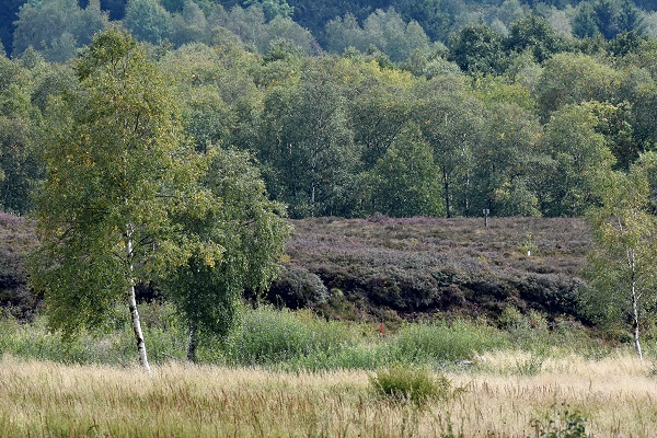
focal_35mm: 495
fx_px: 9033
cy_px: 219
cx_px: 328
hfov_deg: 4.2
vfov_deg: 2.8
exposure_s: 1/250
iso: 400
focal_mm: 330
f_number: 13
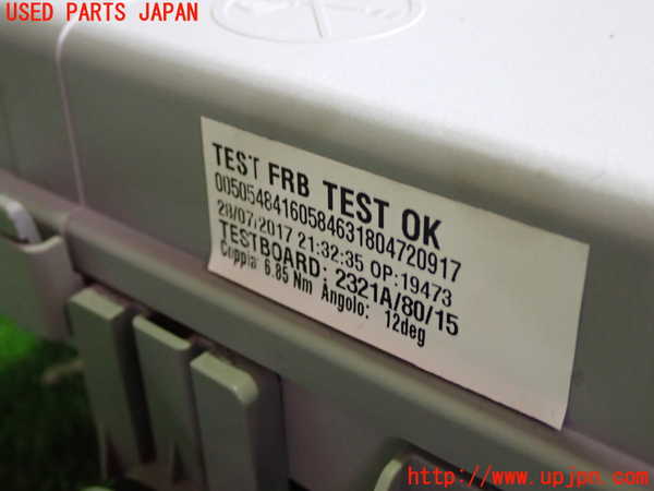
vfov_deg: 29.1
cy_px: 246
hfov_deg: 38.2
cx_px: 327
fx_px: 945
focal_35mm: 50
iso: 800
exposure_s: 1/50
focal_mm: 9.01
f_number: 3.2
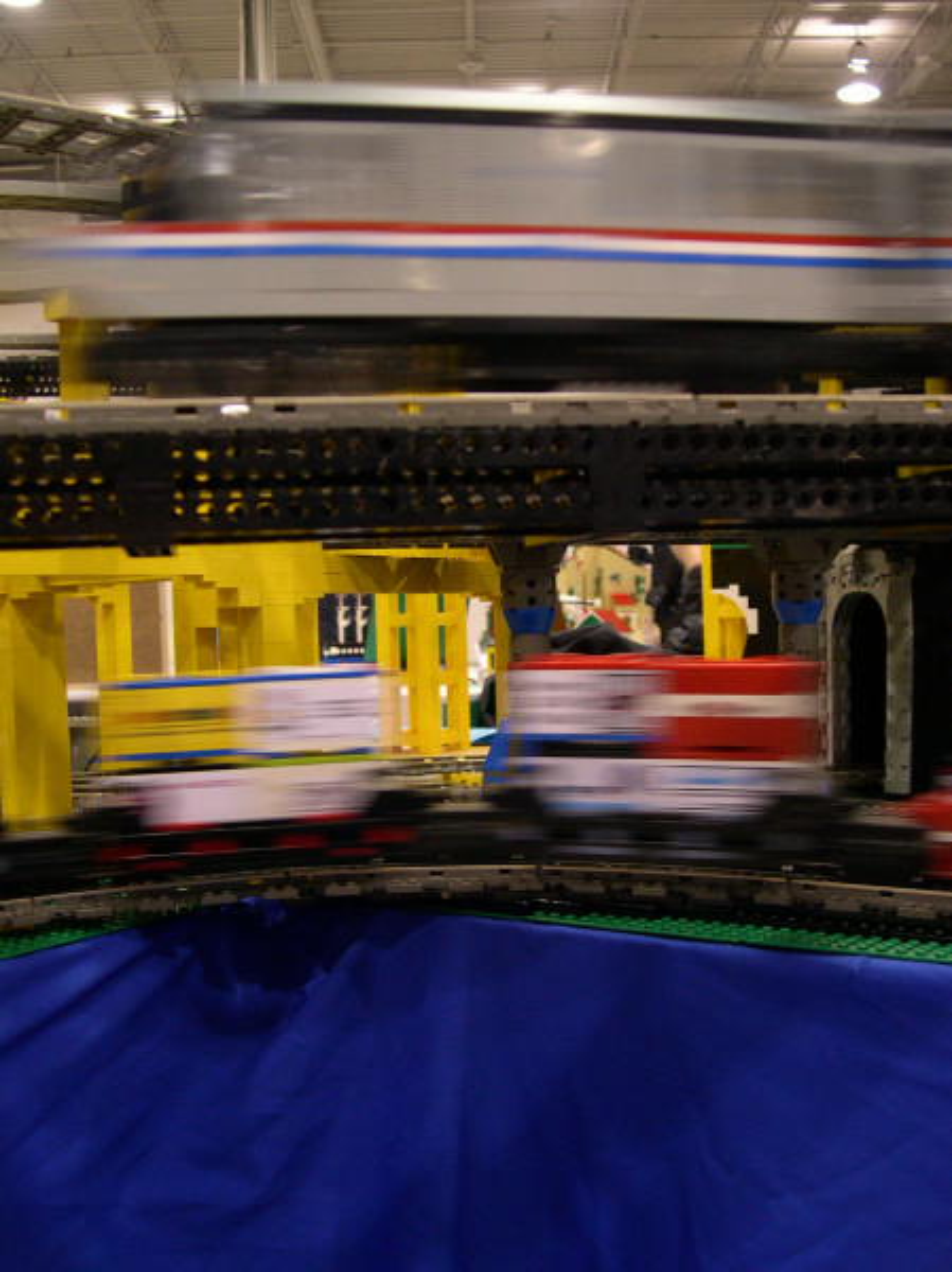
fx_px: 1395
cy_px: 636
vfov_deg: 49.0
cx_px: 476
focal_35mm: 38
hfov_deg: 37.7
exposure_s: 1/15.9
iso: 400
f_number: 2.8
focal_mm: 8
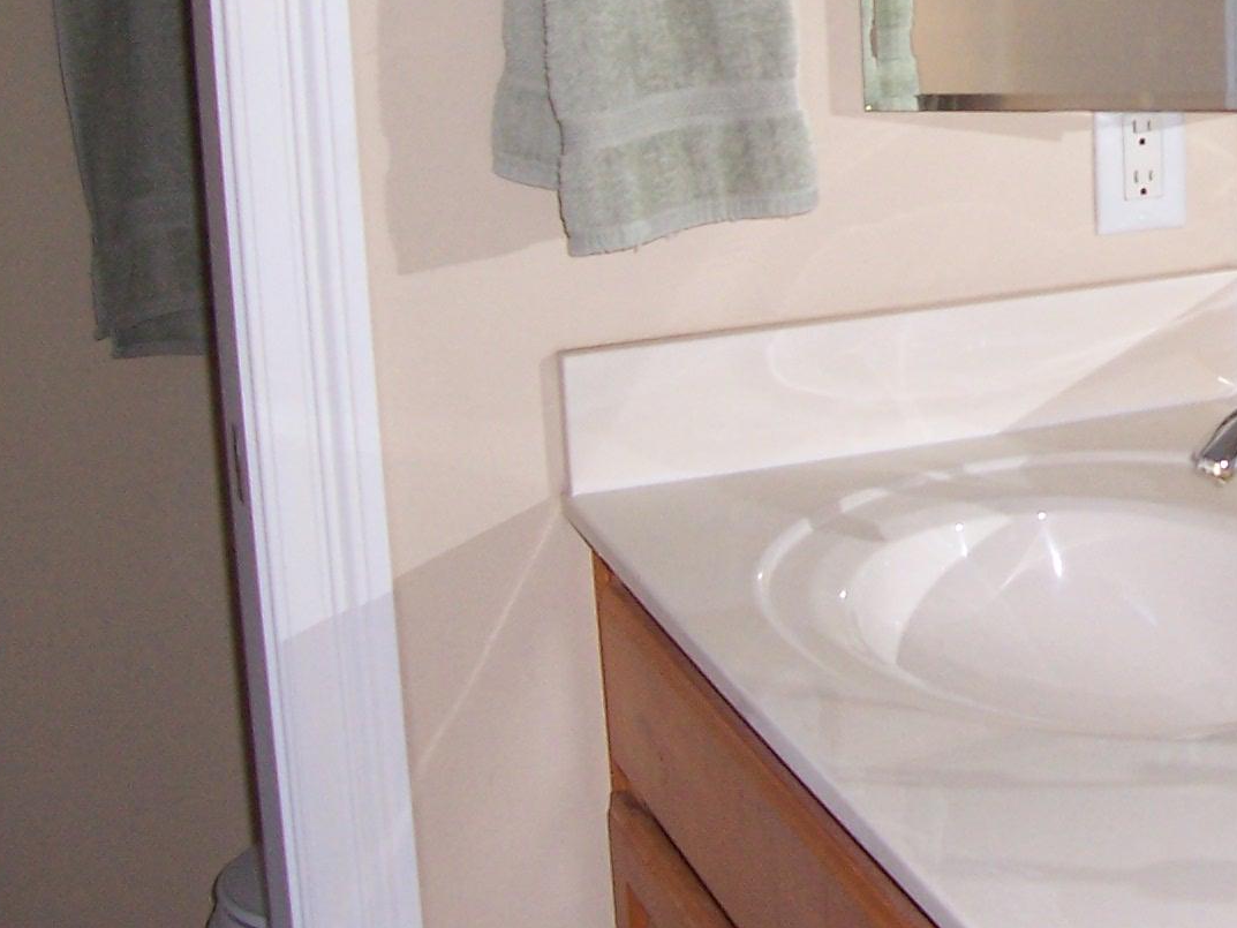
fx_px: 2609
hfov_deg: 25.0
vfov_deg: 19.6
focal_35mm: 73
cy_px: 25
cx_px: 1315
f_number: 2.7
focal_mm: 5.6
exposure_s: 1/60
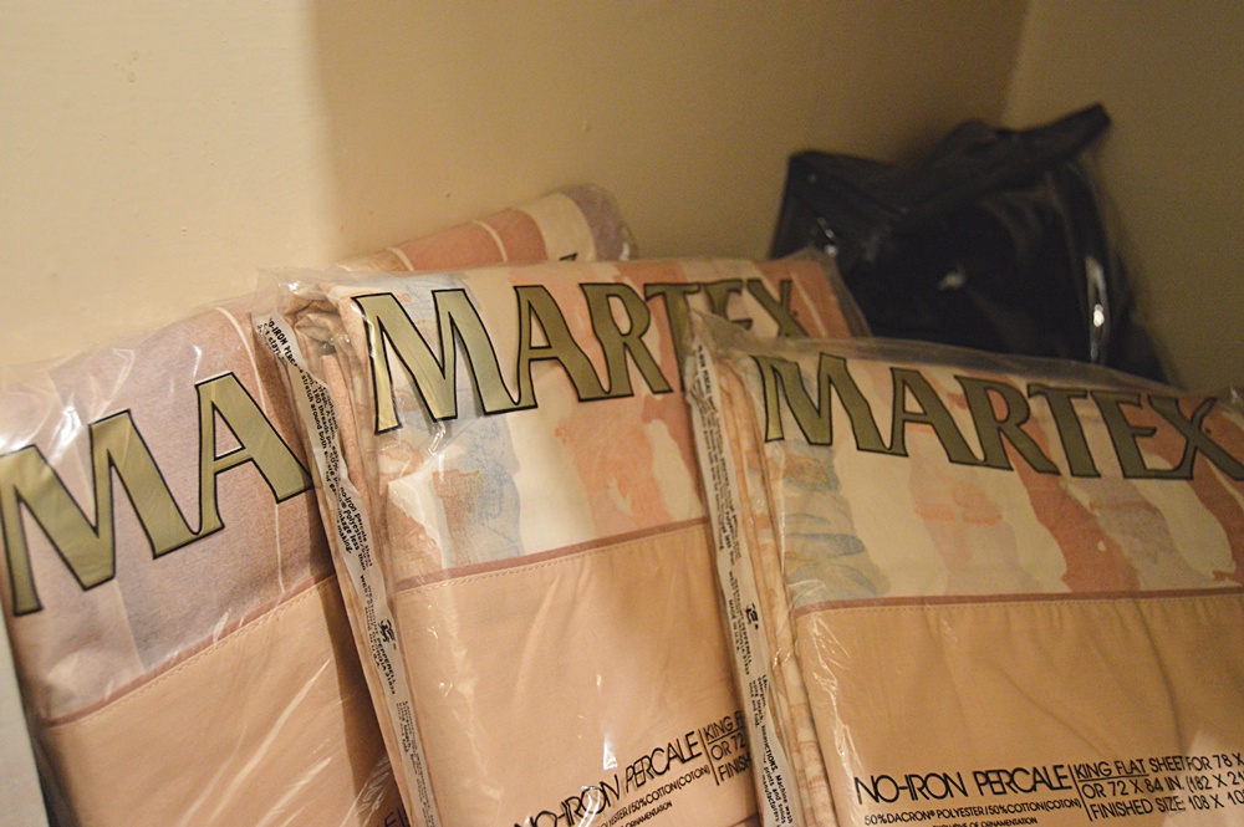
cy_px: 414
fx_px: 1139
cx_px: 622
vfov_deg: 39.9
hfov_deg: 57.3
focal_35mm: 33
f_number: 3.5
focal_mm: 22
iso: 2200
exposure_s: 1/60
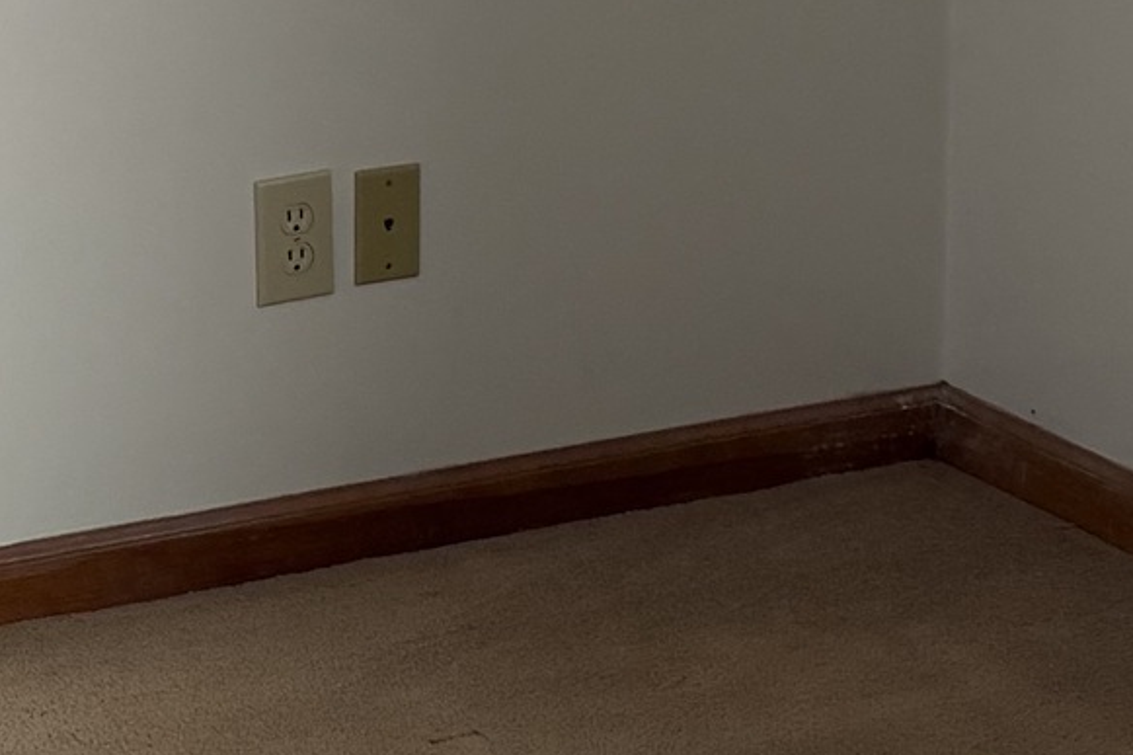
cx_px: 840
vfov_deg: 10.0
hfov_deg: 15.5
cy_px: -417
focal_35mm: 132
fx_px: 4153
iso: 200
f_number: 1.78
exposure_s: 1/120
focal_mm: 6.76
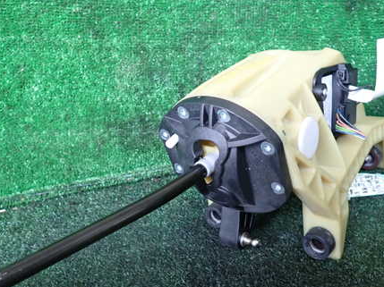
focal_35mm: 35
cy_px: 137
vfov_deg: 40.6
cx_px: 203
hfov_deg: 52.6
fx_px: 388
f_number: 2
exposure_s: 1/30
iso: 250
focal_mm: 4.5
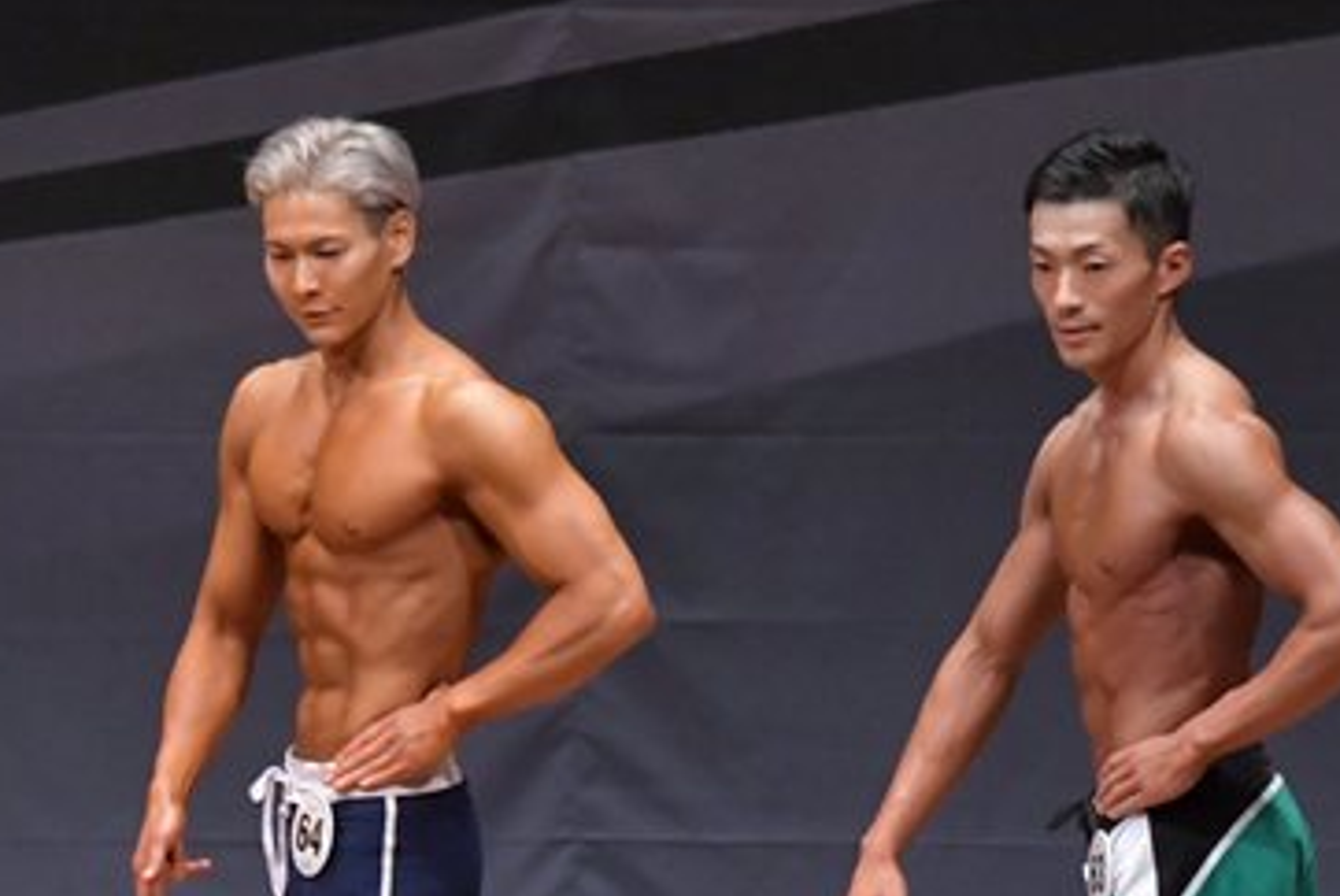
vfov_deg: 2.7
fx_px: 19110
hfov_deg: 4.0
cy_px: 859
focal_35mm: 513
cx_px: 331
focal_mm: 160
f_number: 5.6
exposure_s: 1/400
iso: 6400
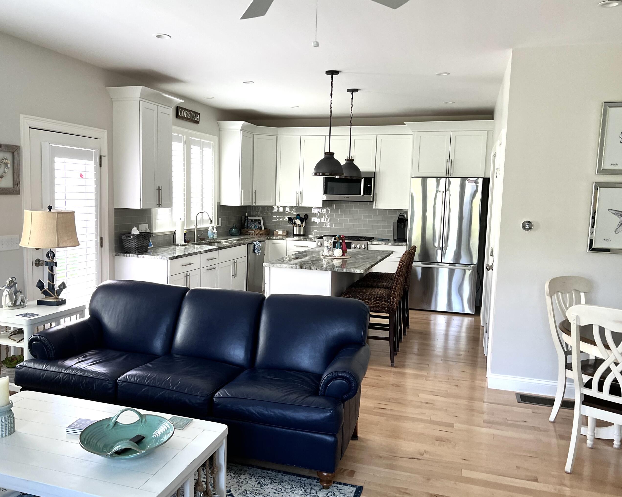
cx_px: 281
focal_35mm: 30
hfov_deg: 58.7
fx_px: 552
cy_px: 245
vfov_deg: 48.5
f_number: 1.5
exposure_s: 1/121
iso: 125
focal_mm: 5.7
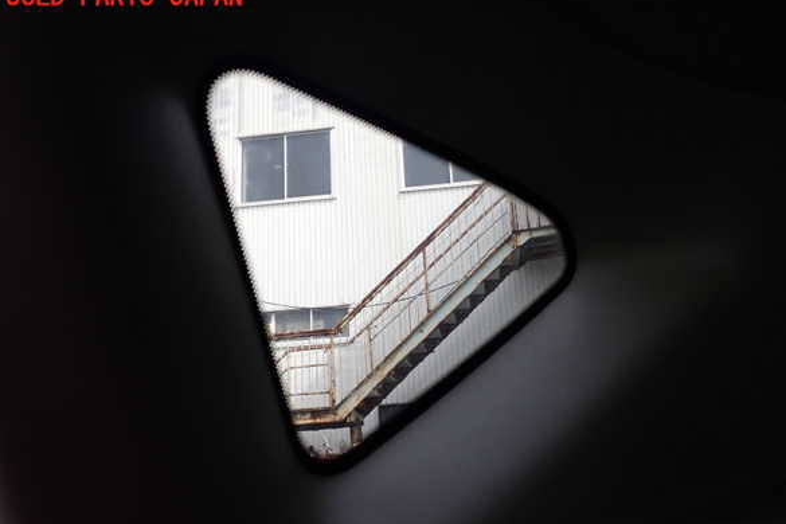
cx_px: 402
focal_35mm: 32
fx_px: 699
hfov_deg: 58.7
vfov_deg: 41.1
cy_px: 282
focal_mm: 5.4
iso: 100
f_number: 3.2
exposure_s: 1/160
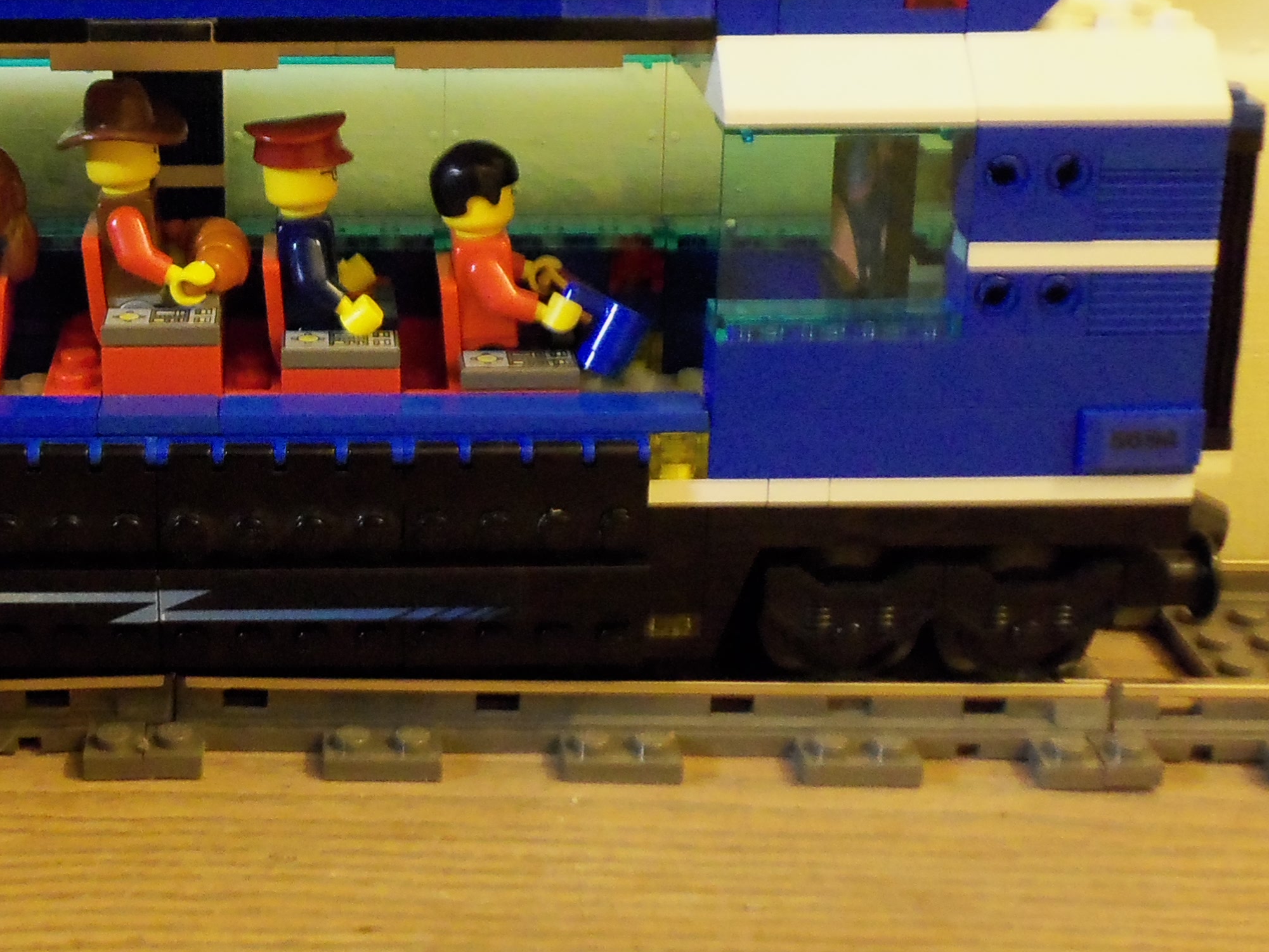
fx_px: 2200
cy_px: 161
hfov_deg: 31.4
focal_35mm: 60
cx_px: 253
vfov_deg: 24.0
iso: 400
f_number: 3.3
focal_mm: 5.1
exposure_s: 1/3.2
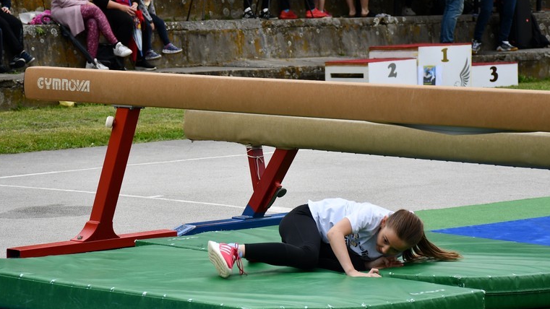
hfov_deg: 14.5
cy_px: 134
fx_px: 2158
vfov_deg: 8.2
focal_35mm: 148
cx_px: 267
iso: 280
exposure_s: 1/500
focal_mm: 70
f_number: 5.6
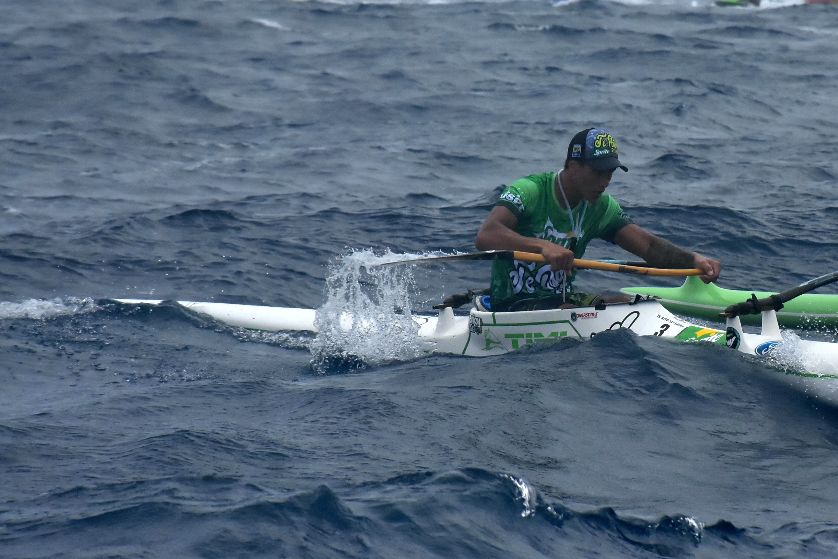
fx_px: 8707
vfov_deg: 3.7
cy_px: 241
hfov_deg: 5.5
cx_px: 600
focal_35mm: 374
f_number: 7.1
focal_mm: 140
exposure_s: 1/2500
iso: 1250
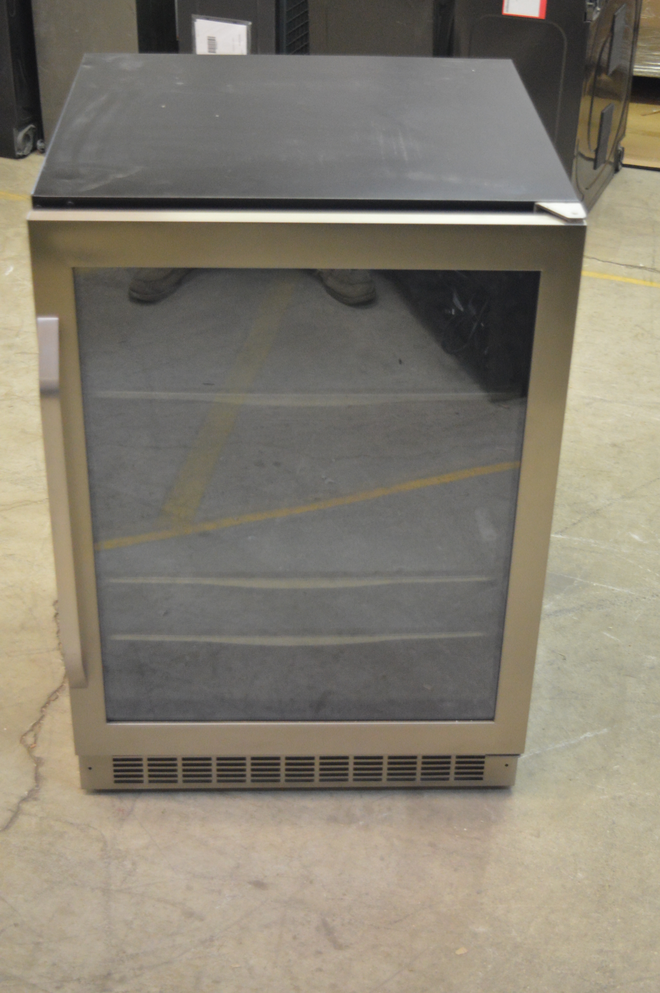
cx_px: 330
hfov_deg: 25.7
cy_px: 496
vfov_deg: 37.9
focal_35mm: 52
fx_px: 1446
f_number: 4.5
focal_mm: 35
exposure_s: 1/60
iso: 3200
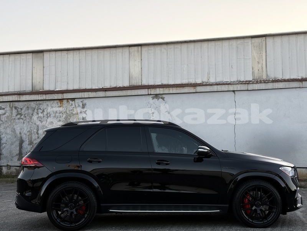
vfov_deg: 30.3
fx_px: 426
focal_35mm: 48
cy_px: 116
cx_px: 154
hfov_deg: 39.7
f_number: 1.78
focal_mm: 6.76
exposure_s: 1/432
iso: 100
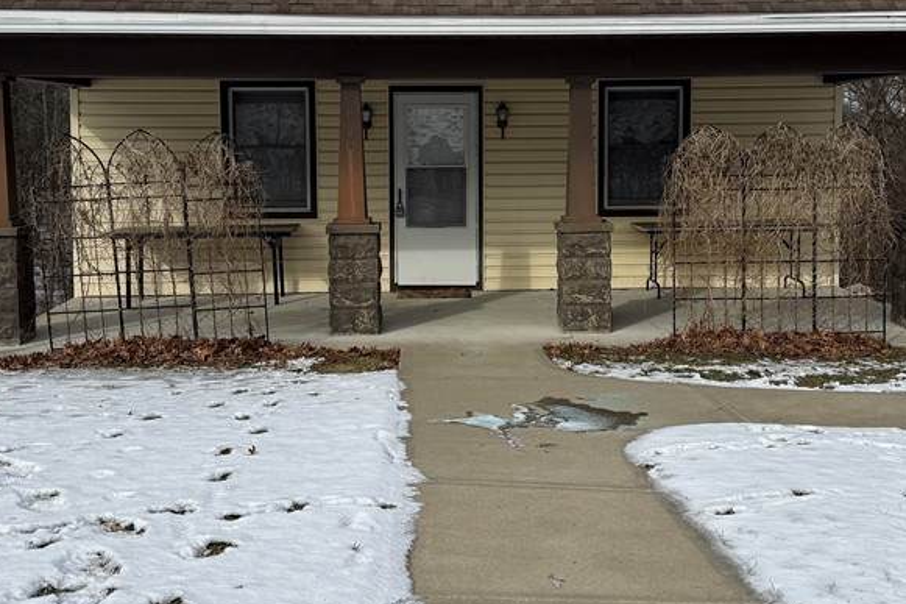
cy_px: 214
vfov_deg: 30.3
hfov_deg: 44.5
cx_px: 463
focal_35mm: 44
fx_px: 1107
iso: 80
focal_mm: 6.76
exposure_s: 1/6173
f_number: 1.78
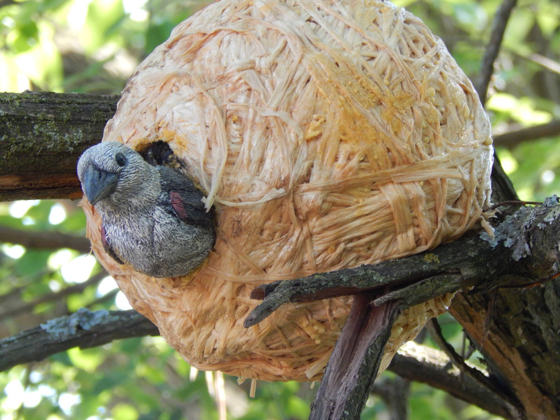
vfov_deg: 3.8
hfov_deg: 5.1
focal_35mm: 388
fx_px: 6277
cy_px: 210
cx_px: 280
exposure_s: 1/60
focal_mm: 69
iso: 250
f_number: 5.7
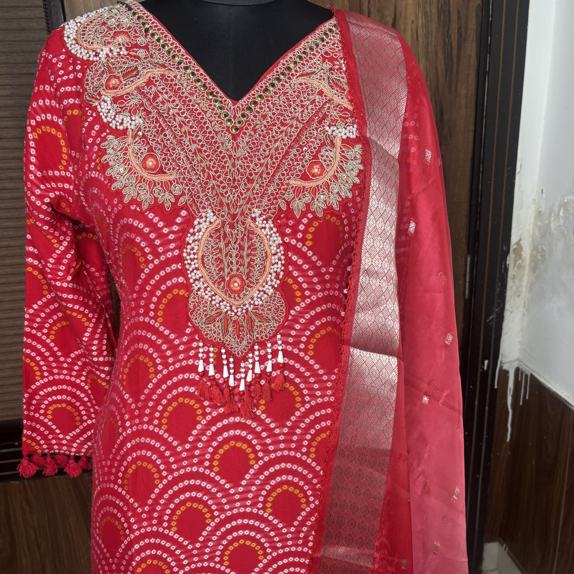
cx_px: 285
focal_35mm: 31
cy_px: 329
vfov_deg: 52.3
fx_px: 582
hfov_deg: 52.5
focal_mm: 5.96
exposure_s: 1/50
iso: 80
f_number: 1.6
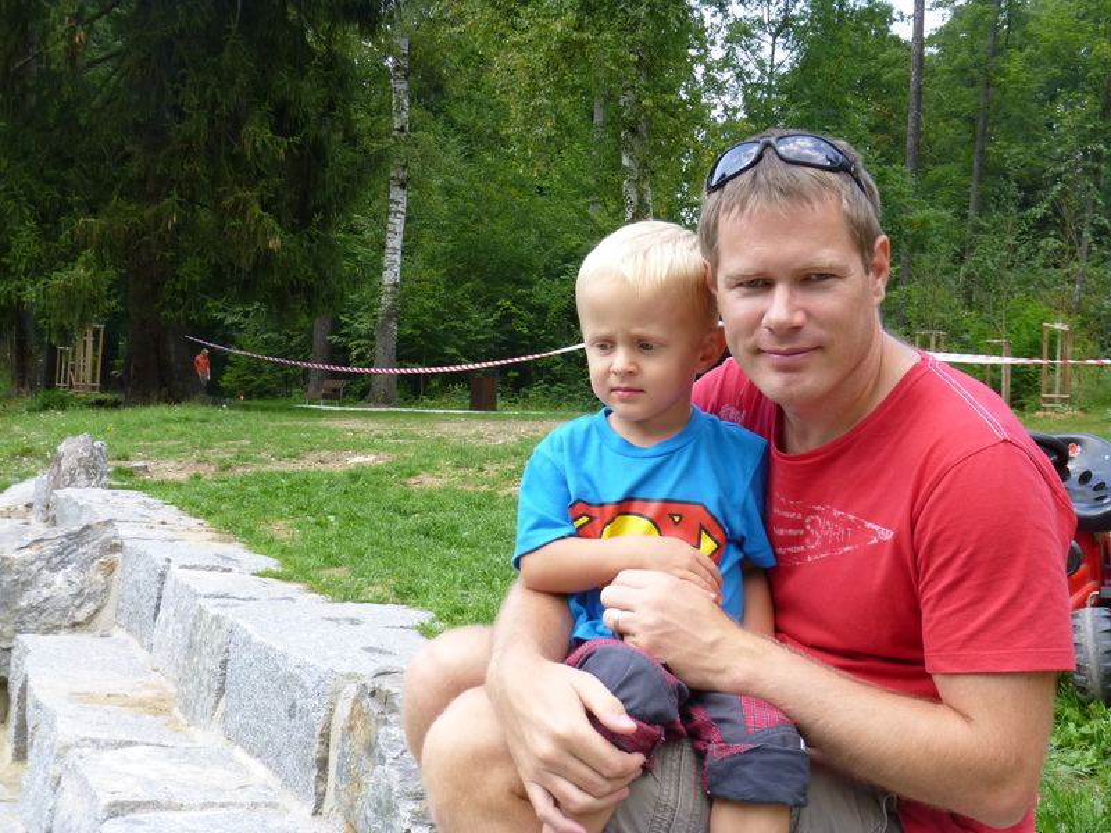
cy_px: 416
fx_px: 1444
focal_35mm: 45
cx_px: 556
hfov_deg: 42.1
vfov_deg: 32.2
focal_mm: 8
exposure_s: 1/60
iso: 100
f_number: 3.9
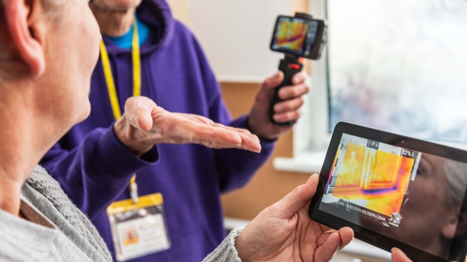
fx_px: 545
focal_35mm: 44
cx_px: 225
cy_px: 154
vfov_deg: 27.0
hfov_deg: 46.4
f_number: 3.2
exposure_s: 1/80
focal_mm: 38
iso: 320
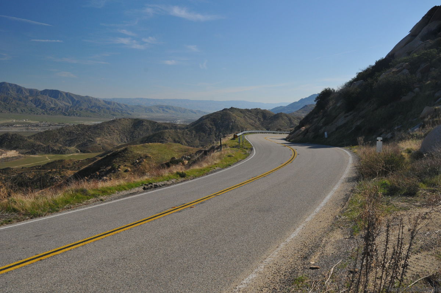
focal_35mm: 36
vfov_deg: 36.8
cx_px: 220
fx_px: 440
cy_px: 146
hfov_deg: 53.2
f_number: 9
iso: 500
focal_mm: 24
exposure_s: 1/320
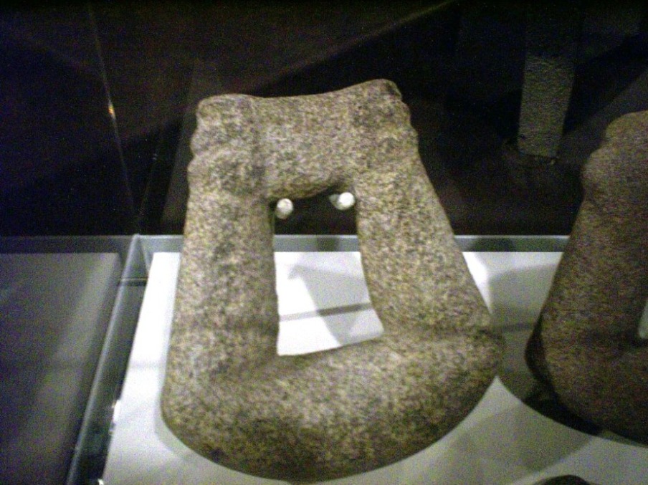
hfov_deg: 51.4
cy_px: 242
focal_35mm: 36
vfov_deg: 39.6
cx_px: 324
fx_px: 674
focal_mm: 6
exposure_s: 1/8
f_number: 4.5
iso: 200
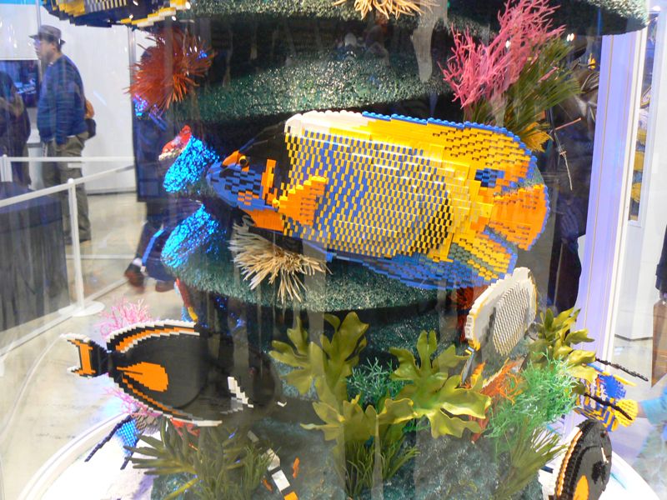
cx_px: 334
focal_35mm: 36
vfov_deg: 39.7
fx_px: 694
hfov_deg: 51.4
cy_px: 250
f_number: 2.8
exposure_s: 1/25
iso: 200
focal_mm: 6
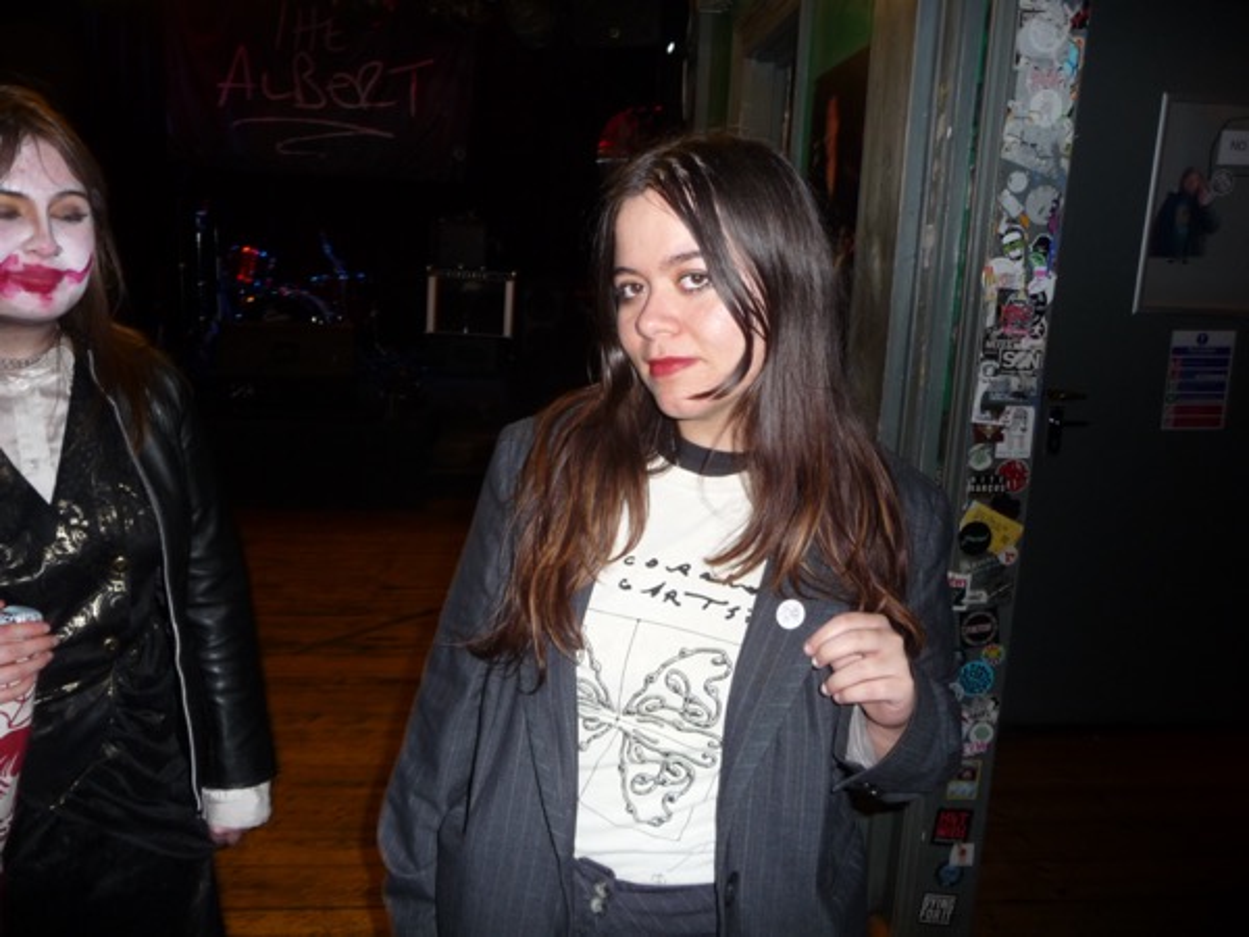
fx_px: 1010
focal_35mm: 28
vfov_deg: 49.7
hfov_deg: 63.4
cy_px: 468
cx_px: 624
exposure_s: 1/30
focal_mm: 4.7
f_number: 3.3
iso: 125
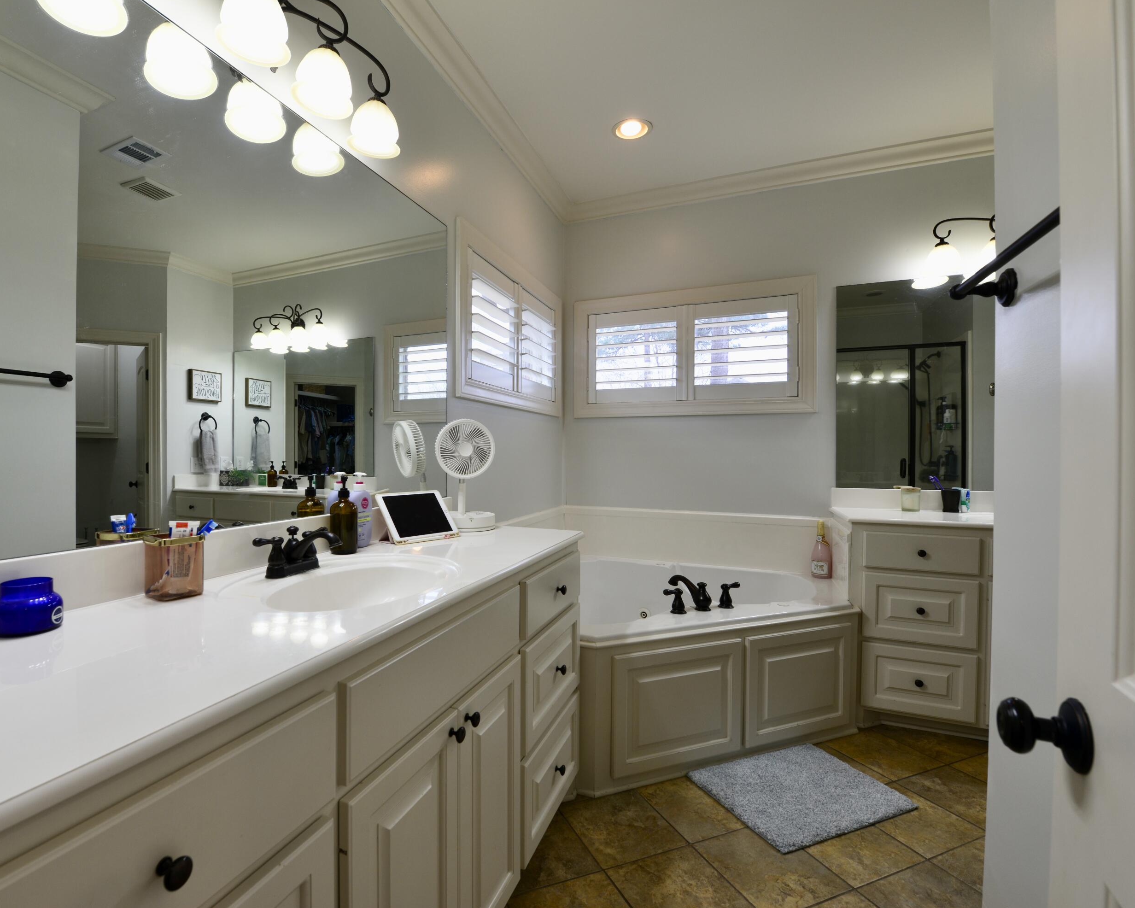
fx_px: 537
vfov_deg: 80.4
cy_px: 452
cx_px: 497
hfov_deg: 92.7
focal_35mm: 16
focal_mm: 14
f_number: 8
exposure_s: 1/30
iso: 400
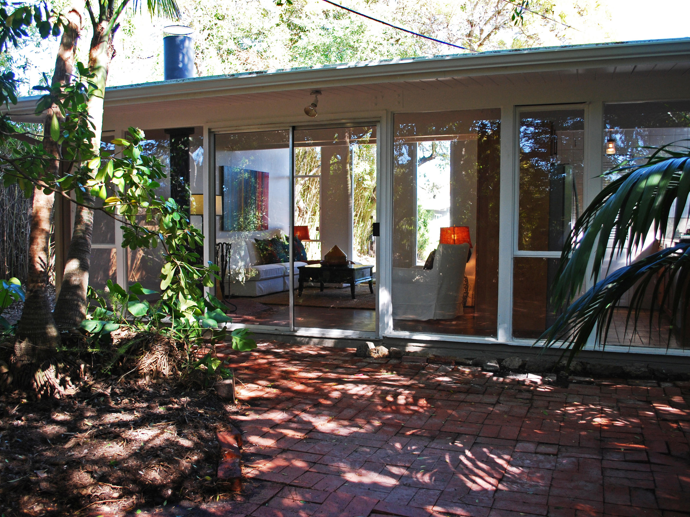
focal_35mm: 33
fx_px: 658
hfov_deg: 55.3
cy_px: 262
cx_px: 334
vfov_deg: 42.9
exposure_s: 1/100
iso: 200
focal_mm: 20
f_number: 3.8
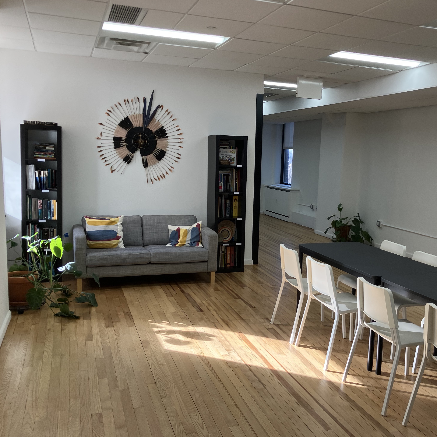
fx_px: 486
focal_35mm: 34
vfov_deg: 48.5
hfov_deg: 48.3
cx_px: 246
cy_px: 219
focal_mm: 3.99
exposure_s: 1/135
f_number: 1.8
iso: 32
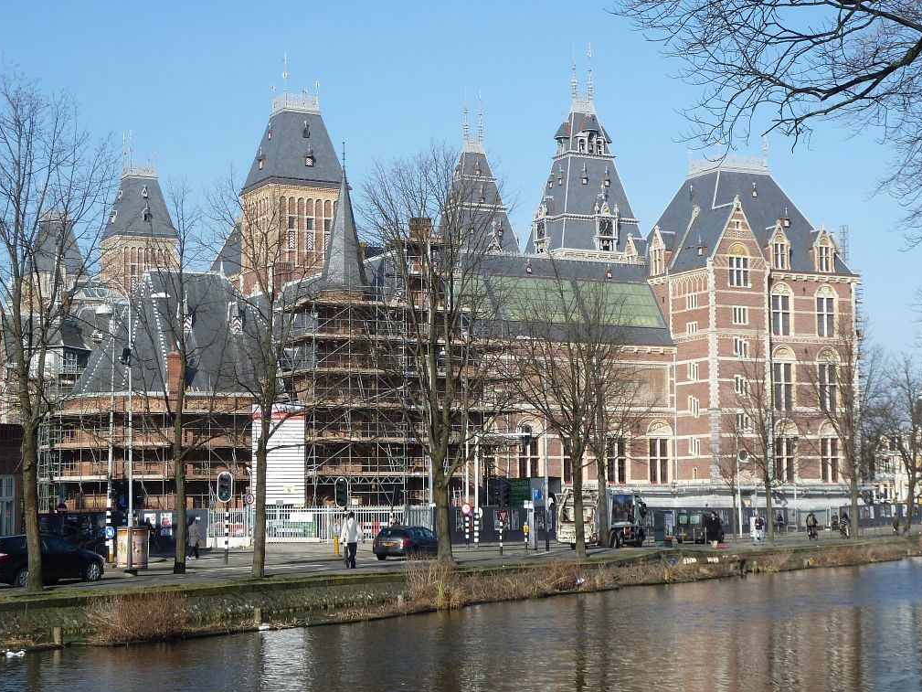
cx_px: 459
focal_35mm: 68
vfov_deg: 21.6
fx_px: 1811
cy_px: 349
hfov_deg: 28.6
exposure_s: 1/400
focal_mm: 11
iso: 80
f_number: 4.1
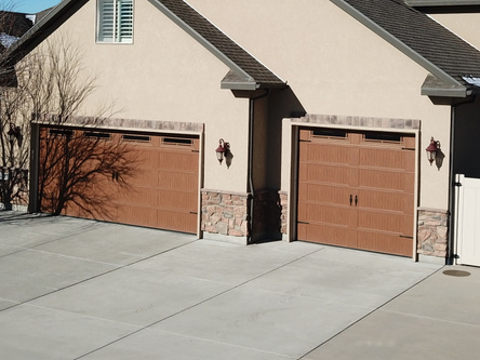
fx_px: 832
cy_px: 91
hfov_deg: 32.2
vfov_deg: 24.2
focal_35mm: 60
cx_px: 234
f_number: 2.2
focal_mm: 4.73
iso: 100
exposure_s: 1/2252
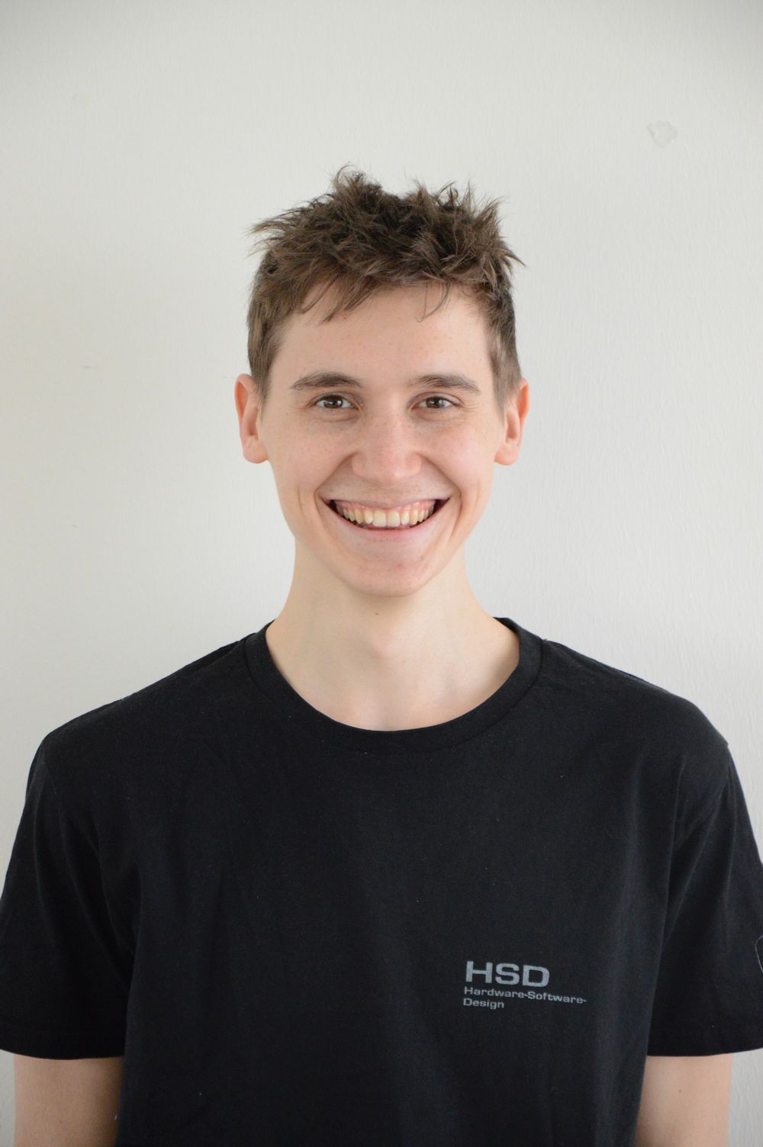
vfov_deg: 14.9
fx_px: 4395
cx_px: 382
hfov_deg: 9.9
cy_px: 574
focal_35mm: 138
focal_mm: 92
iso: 2500
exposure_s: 1/160
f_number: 5.6
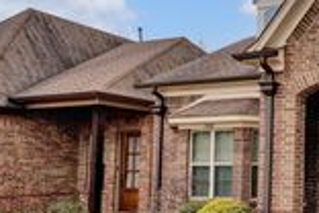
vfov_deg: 27.3
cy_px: 137
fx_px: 437
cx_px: 405
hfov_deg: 31.7
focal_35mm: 49
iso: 400
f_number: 8
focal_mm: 15.4
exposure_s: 1/320
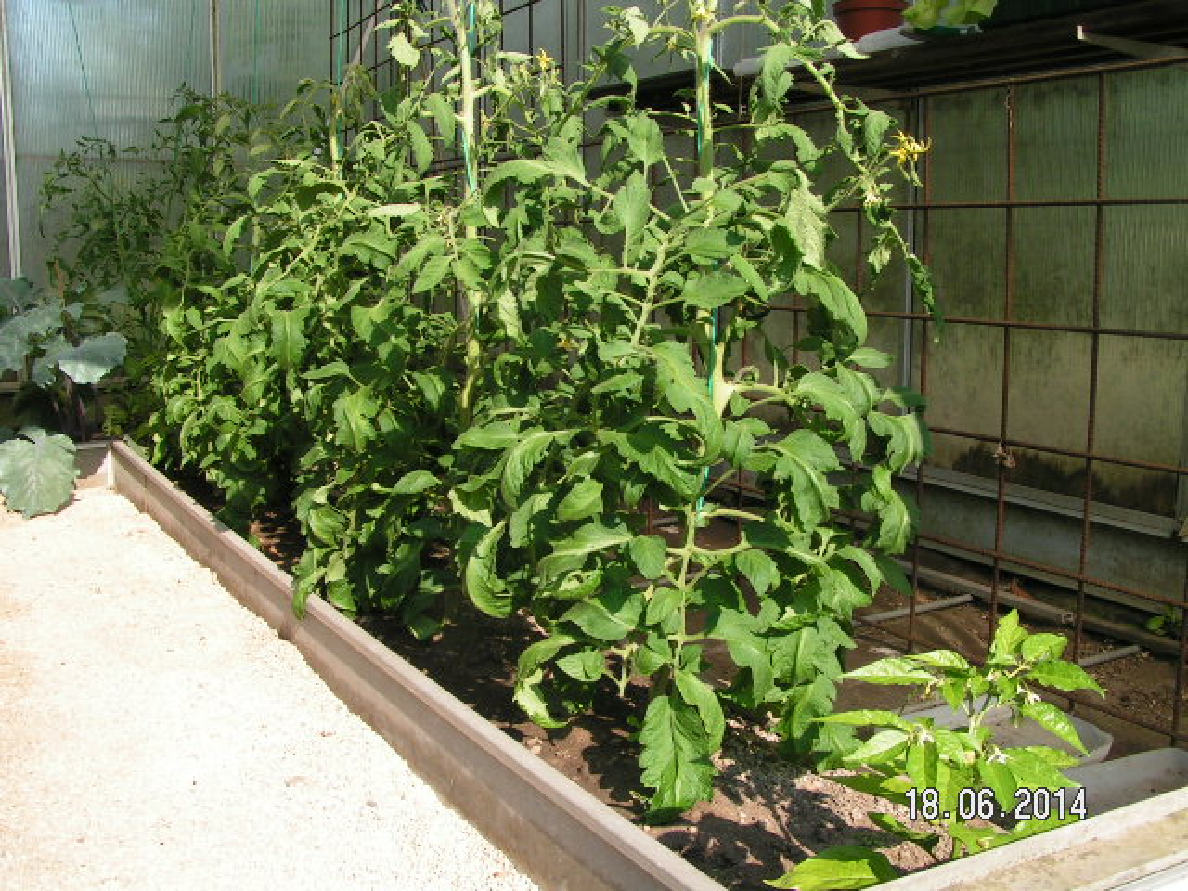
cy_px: 446
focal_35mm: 38
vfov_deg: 37.7
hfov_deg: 49.0
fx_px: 1304
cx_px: 594
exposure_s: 1/160
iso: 50
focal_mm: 5.8
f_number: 5.6
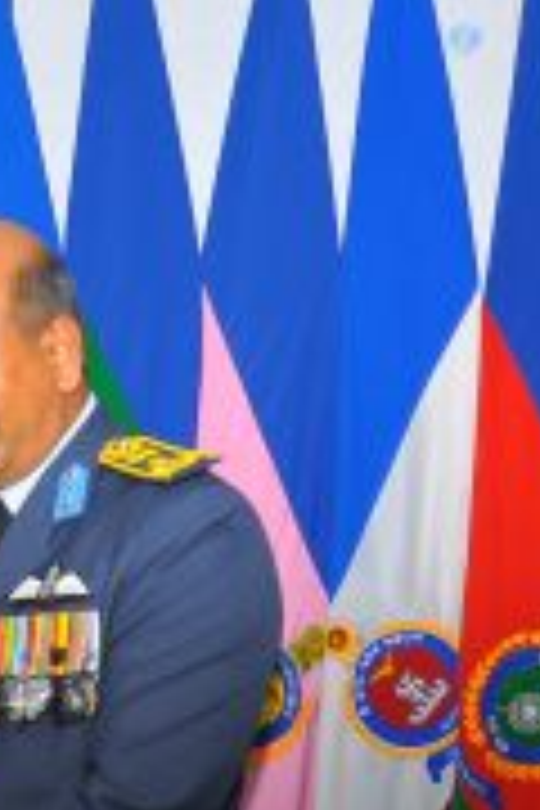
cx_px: -374
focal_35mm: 90
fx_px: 2025
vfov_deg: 22.3
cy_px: 670
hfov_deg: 13.8
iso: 320
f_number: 6.3
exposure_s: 1/125
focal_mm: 18
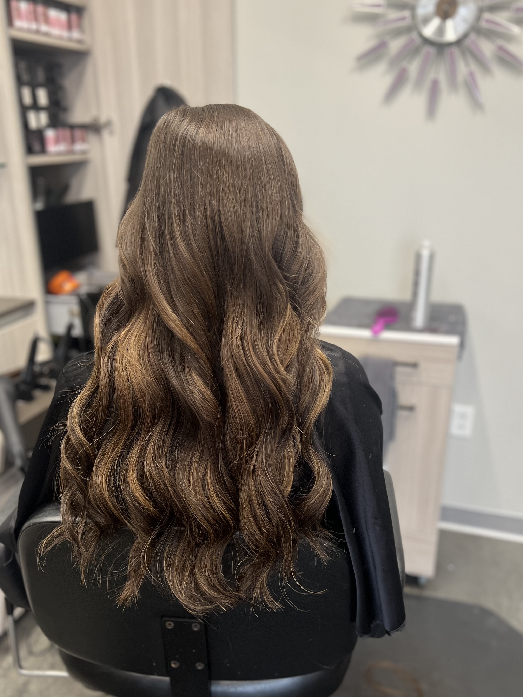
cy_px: 359
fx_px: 625
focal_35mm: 31
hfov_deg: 45.4
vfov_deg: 58.3
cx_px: 264
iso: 125
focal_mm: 5.7
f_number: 1.5
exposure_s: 1/75
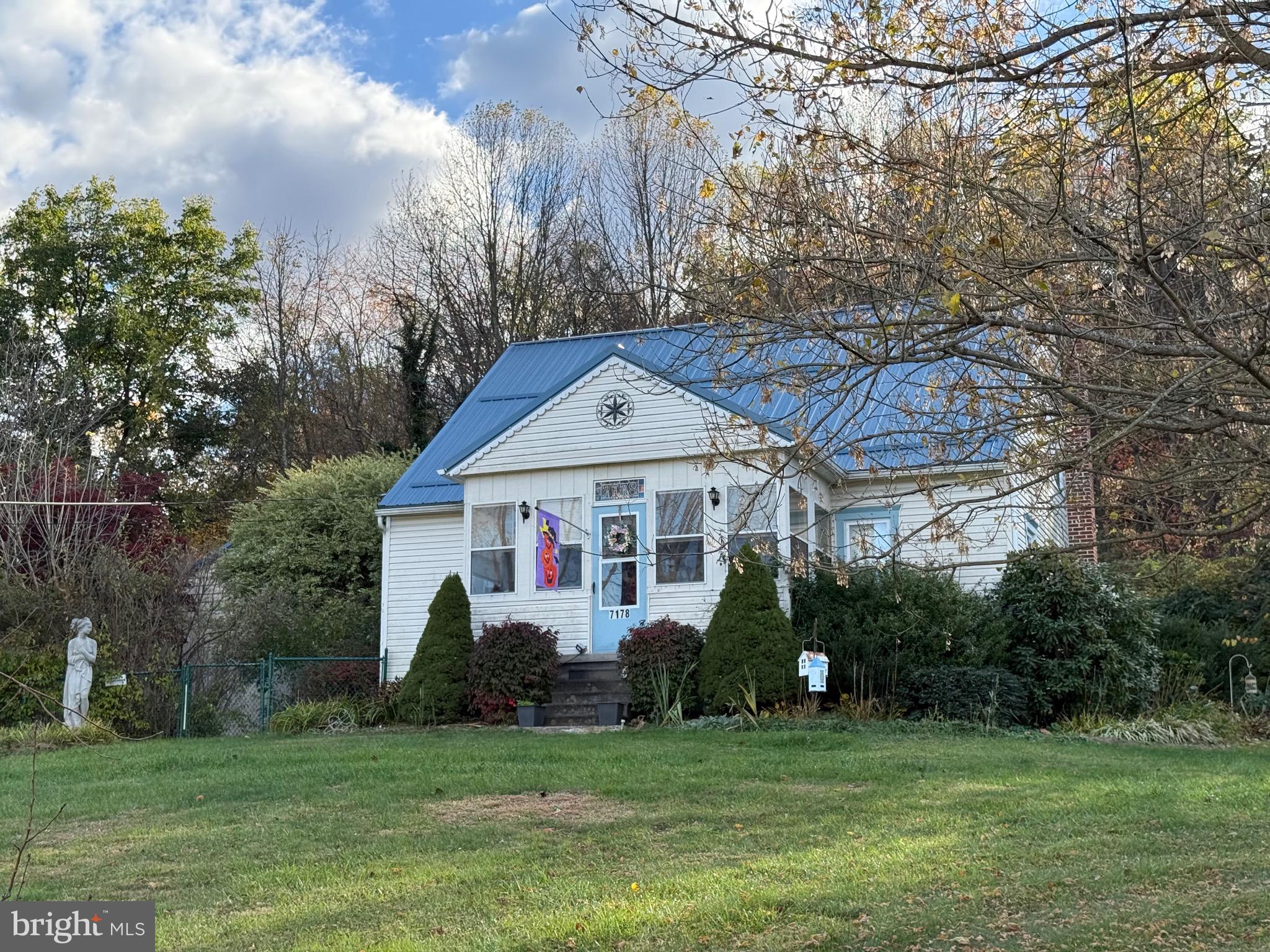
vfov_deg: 30.3
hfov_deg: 39.7
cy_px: 476
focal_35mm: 48
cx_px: 635
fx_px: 1761
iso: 64
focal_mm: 6.76
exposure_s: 1/1285
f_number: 1.78
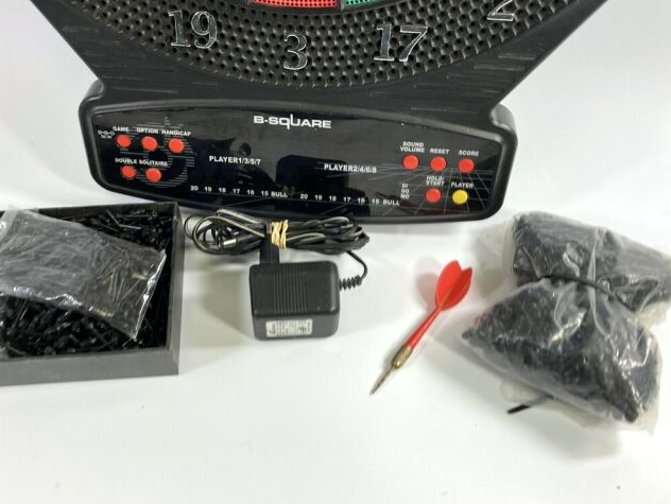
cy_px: 210
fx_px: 660
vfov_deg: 41.7
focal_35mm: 34
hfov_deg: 53.9
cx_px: 308
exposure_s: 1/100
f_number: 1.8
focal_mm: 3.99
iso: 32
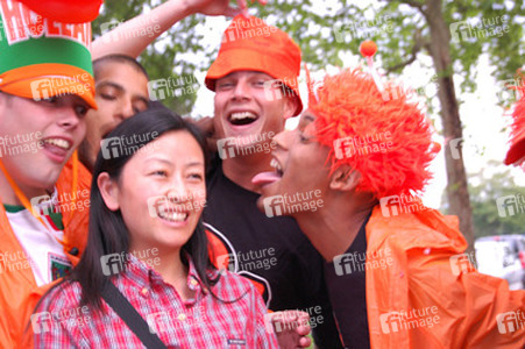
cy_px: 174
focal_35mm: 82
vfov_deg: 16.5
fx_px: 1202
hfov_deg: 24.6
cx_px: 262
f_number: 5.6
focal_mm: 55
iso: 800
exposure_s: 1/20
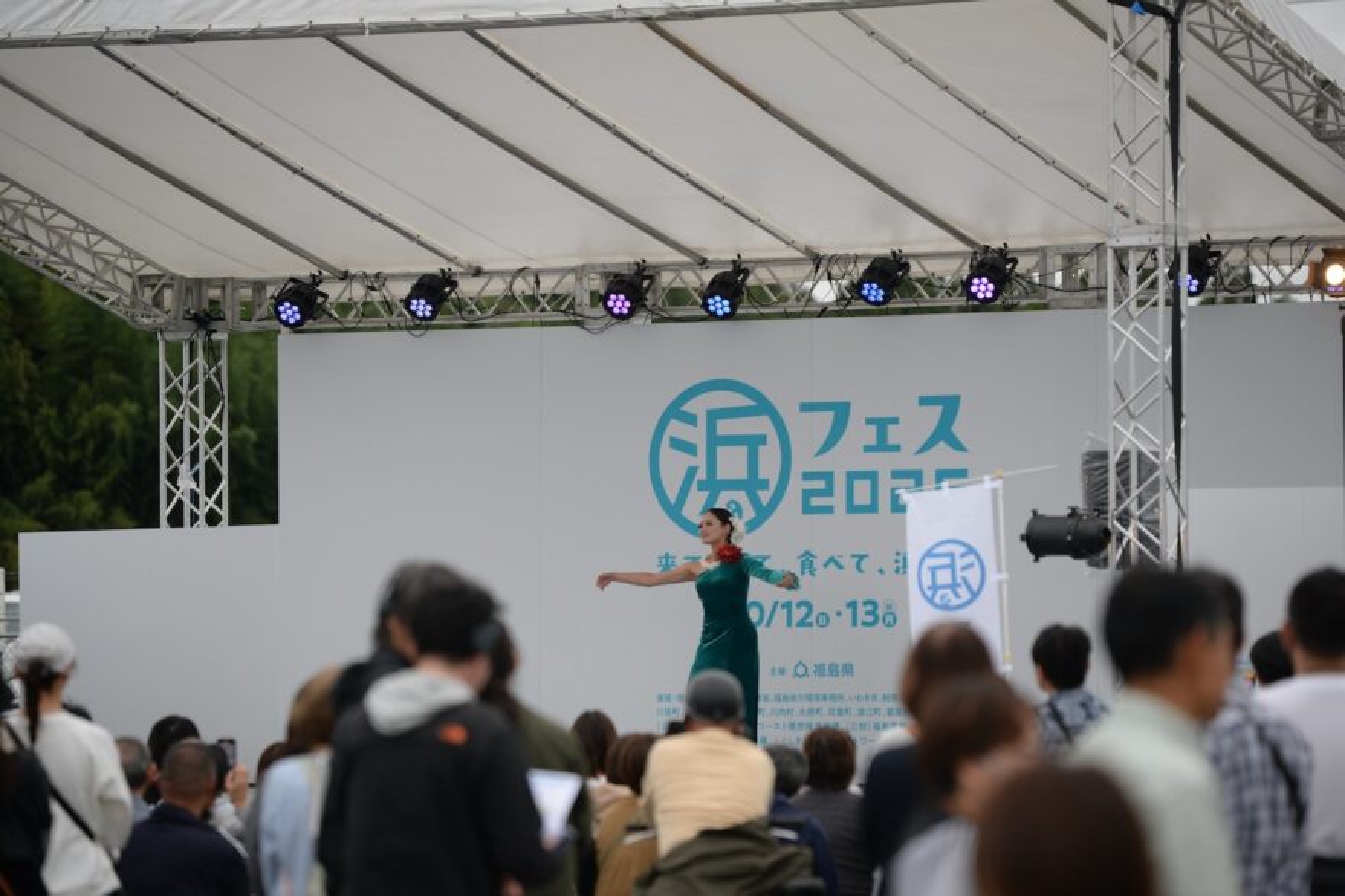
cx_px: 672
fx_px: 7469
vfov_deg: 6.9
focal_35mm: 200
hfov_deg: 10.3
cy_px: 448
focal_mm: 200
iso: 160
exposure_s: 1/400
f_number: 3.5
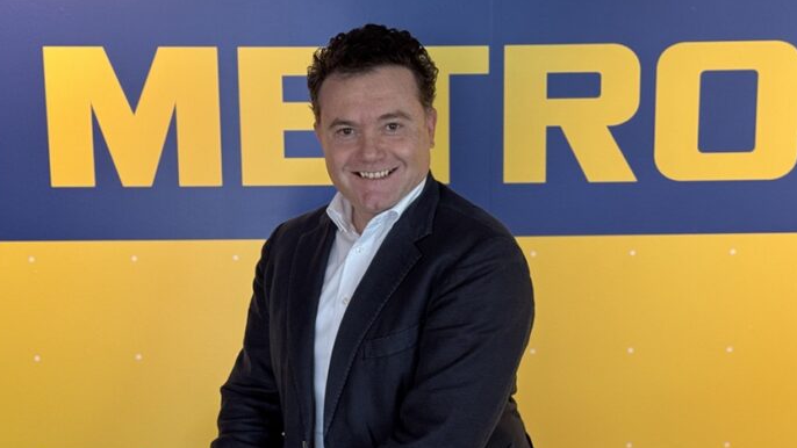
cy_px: 279
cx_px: 395
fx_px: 1120
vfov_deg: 22.6
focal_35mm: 53
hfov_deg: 39.2
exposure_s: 1/60
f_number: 1.78
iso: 80
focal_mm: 6.76
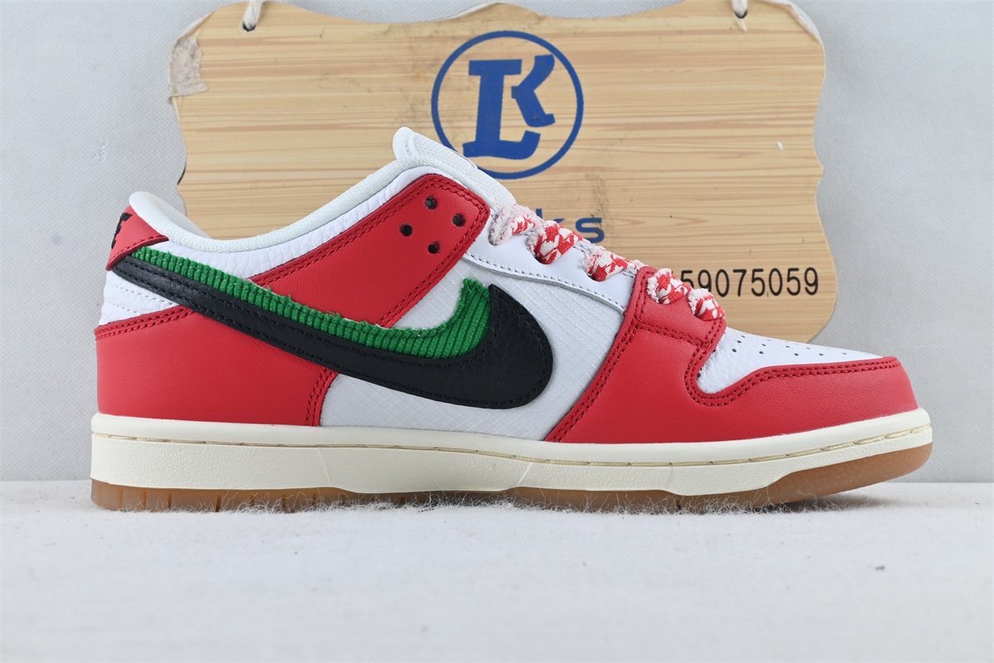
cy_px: 332
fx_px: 1367
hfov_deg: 40.0
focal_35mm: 50
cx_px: 497
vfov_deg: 27.3
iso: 100
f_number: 10
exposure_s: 1/15
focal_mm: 33
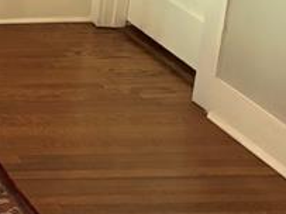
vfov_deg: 11.1
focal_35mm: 131
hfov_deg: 12.6
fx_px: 1082
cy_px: -34
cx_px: -342
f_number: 1.6
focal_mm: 5.96
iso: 400
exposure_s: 1/60
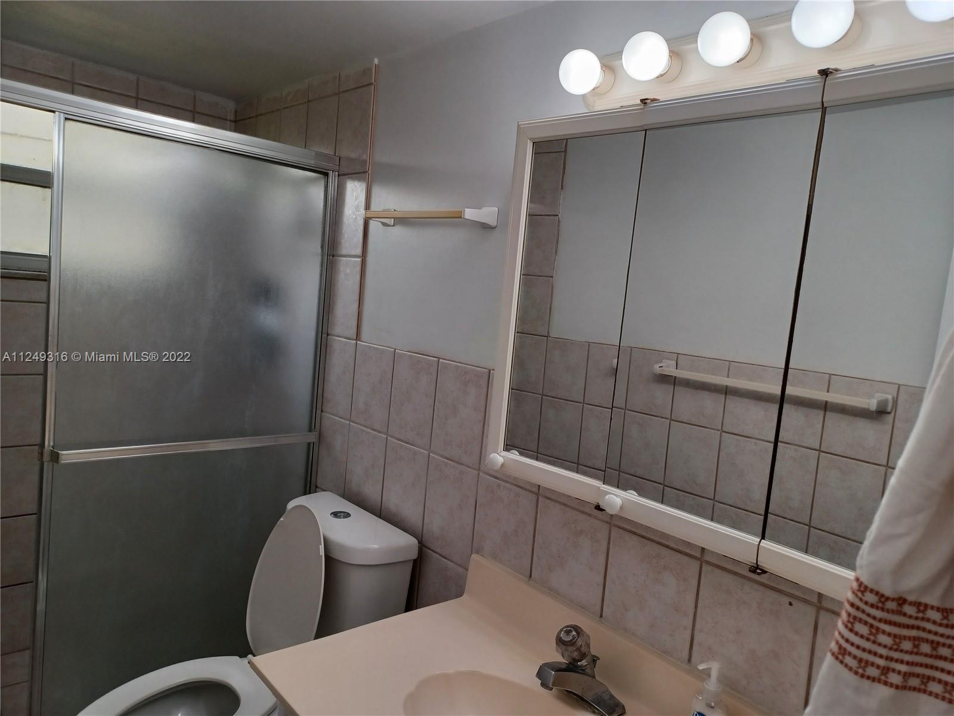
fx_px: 689
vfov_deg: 54.9
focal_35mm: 25
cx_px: 477
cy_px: 358
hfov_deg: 69.4
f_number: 1.8
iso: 125
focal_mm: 4.6
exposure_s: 1/60
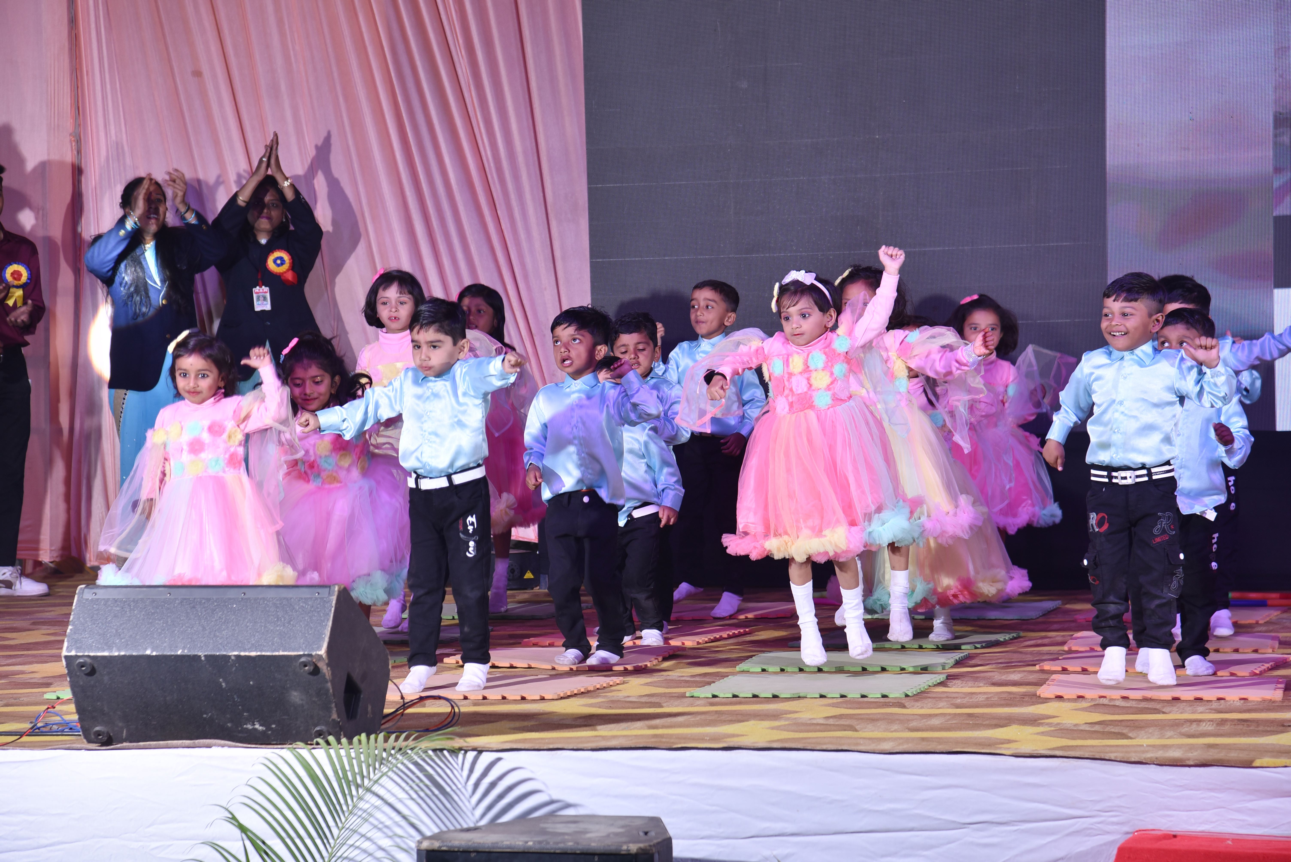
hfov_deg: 18.6
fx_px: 3946
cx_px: 646
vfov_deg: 12.5
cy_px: 431
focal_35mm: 110
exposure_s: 1/160
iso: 250
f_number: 6.3
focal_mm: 110
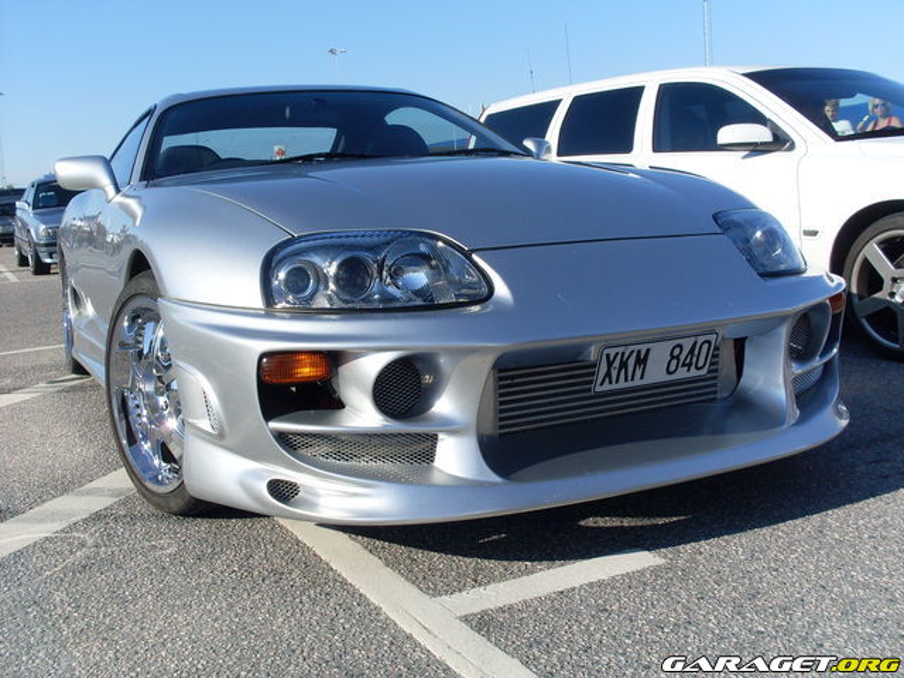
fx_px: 992
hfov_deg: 49.0
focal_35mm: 38
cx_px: 452
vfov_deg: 37.7
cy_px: 339
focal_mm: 6.3
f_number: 8.4
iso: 80
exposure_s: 1/250
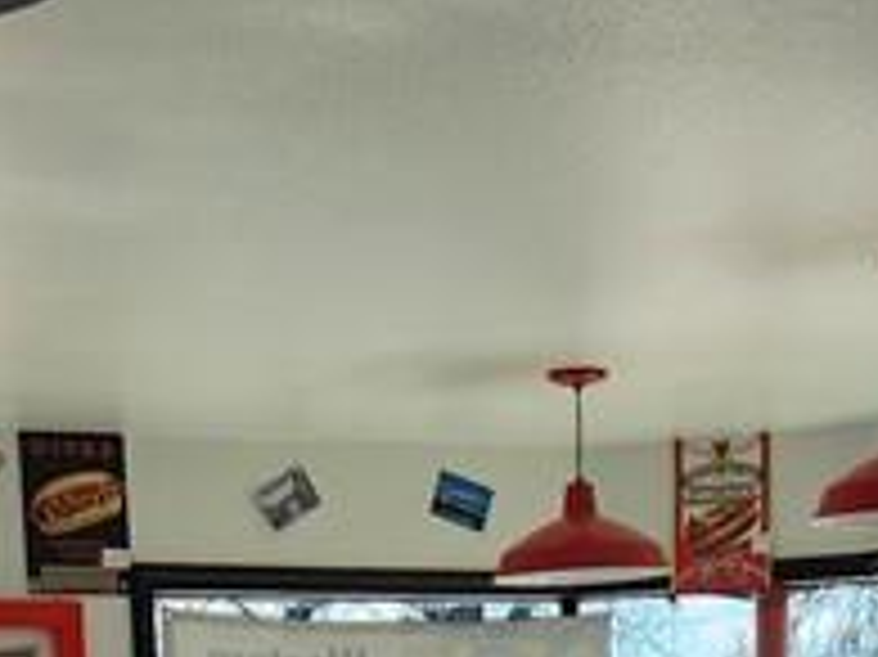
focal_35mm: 121
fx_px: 3067
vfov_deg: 10.5
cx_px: 495
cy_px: 1575
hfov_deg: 16.3
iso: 20
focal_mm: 5.4
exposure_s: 1/648
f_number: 1.8
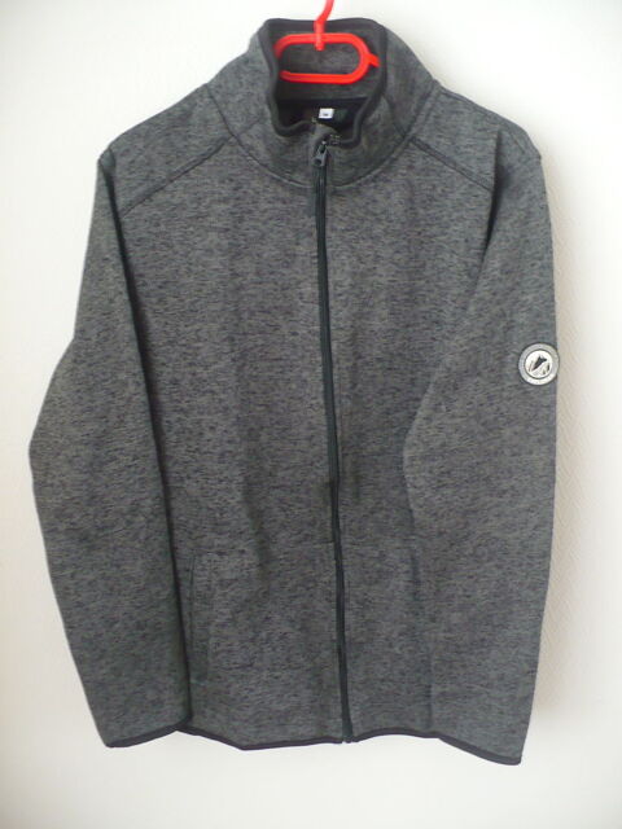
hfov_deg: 38.7
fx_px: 886
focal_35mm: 37
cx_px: 311
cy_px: 414
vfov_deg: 50.1
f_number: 2.8
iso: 200
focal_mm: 6.1
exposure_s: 1/6
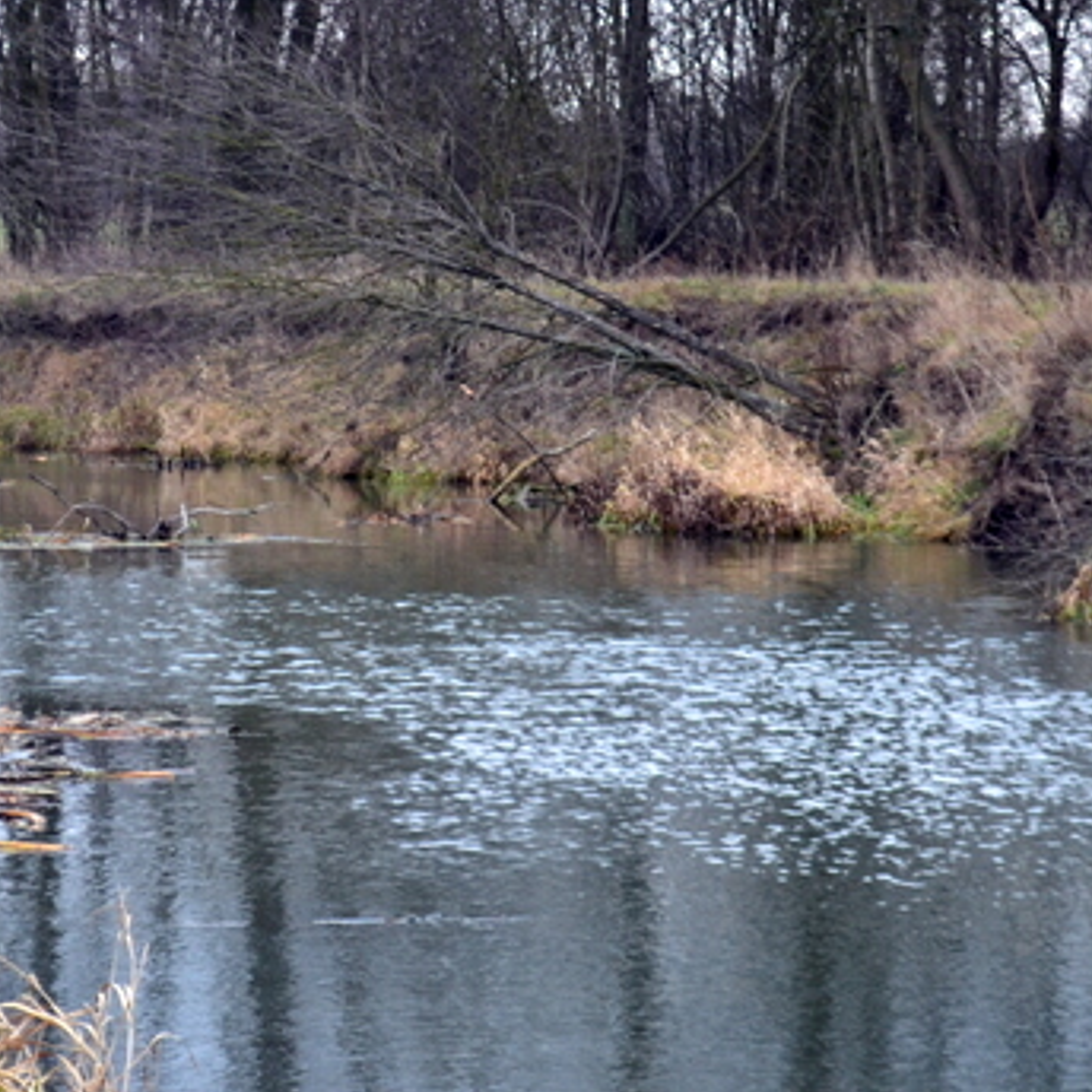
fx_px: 5817
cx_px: 340
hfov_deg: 10.7
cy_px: 530
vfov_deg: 10.7
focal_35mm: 163
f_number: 5.6
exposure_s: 1/50
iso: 800
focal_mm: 55
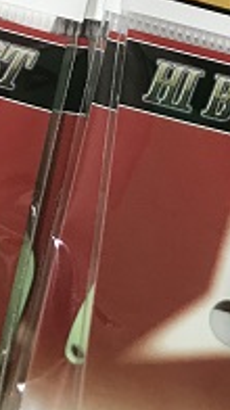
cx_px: -172
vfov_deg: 21.6
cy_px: -31
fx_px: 1021
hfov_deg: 11.9
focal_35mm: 94
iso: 25
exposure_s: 1/33
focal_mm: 3.99
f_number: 1.8
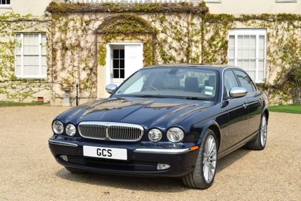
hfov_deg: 35.1
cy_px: 100
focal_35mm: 57
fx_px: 477
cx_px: 150
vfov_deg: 23.8
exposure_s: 1/320
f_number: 9
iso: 200
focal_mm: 38
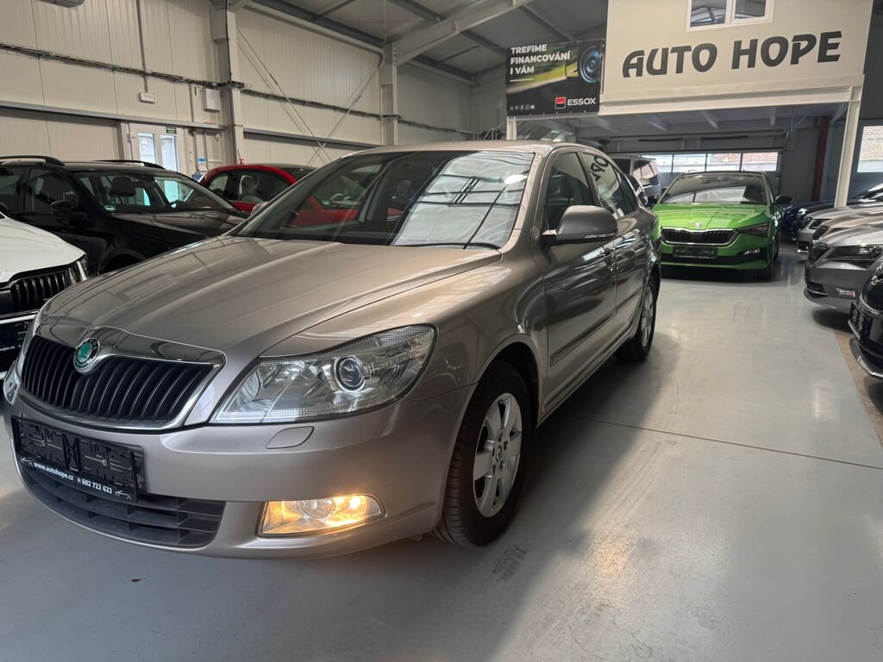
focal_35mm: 24
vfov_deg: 56.8
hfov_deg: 71.6
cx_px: 442
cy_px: 331
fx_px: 612
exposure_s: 1/100
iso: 160
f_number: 1.78
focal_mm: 6.76
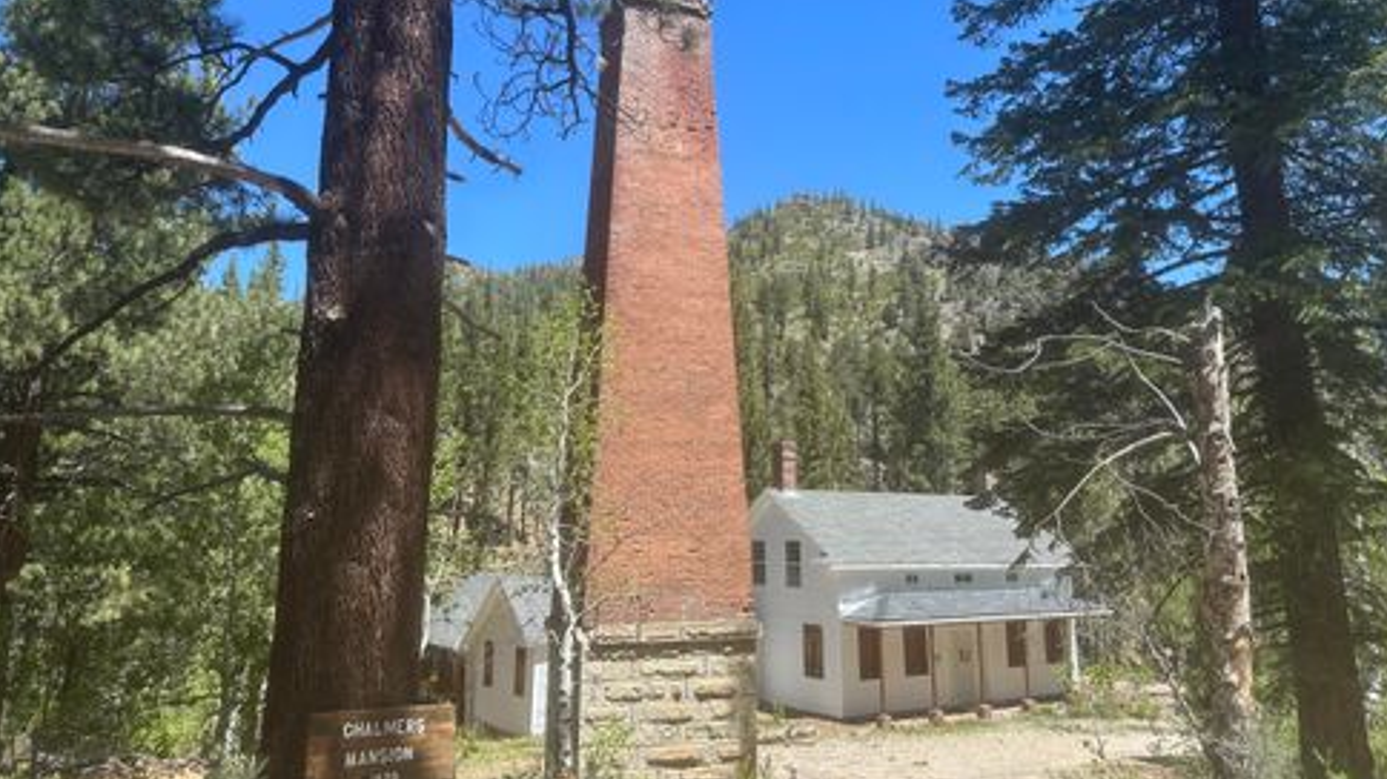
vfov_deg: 42.8
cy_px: 334
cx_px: 711
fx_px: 993
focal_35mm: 27
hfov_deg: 69.9
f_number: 1.78
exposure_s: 1/2252
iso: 80
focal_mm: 6.86
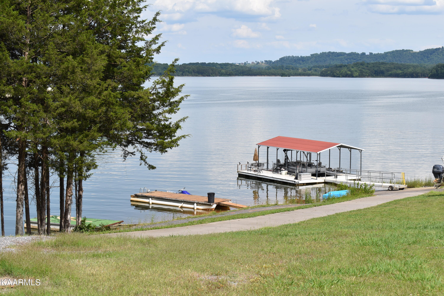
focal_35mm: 72
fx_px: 888
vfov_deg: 18.9
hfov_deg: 28.1
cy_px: 148
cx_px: 222
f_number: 8
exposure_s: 1/250
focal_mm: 48
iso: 100
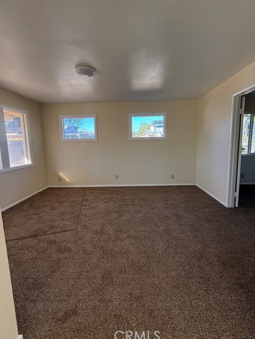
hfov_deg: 81.7
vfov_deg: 98.1
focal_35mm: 15
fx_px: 147
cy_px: 162
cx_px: 132
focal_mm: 2.22
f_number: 2.2
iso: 64
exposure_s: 1/112
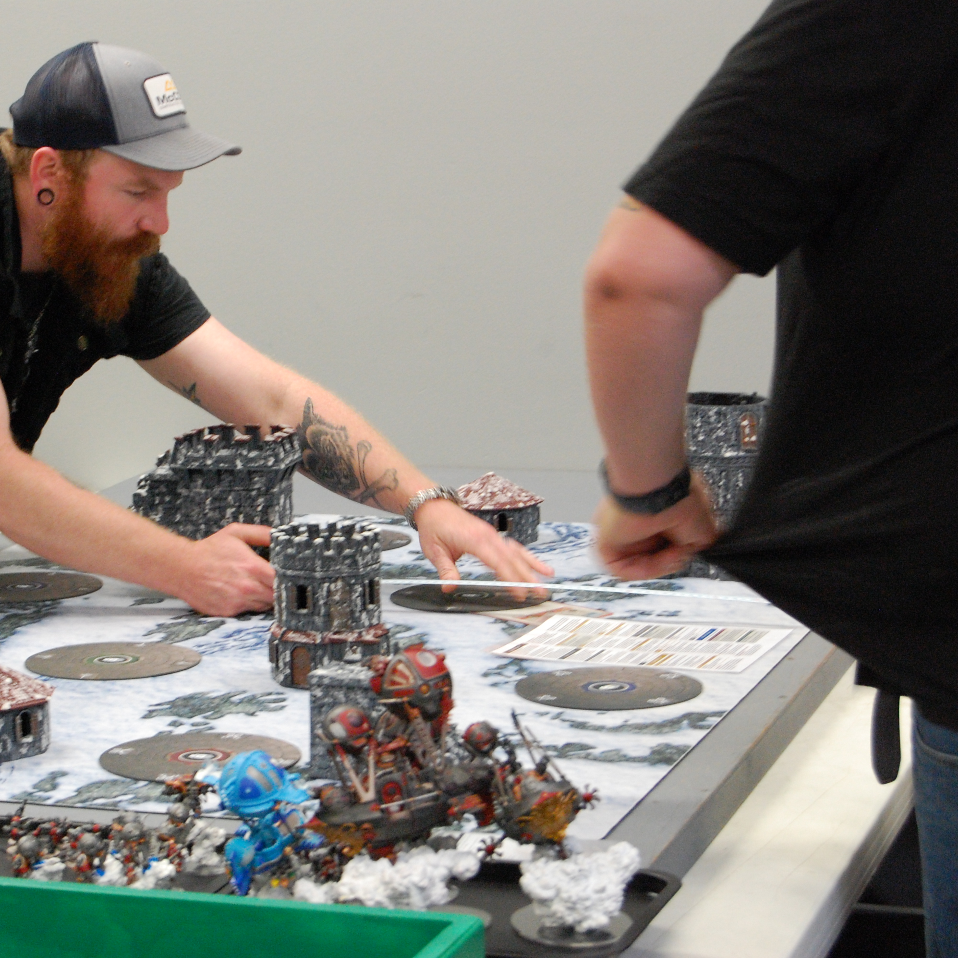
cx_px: 315
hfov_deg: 16.4
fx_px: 3308
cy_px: 478
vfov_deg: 16.5
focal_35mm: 106
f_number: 8
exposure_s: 1/25
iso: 1600
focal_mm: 55
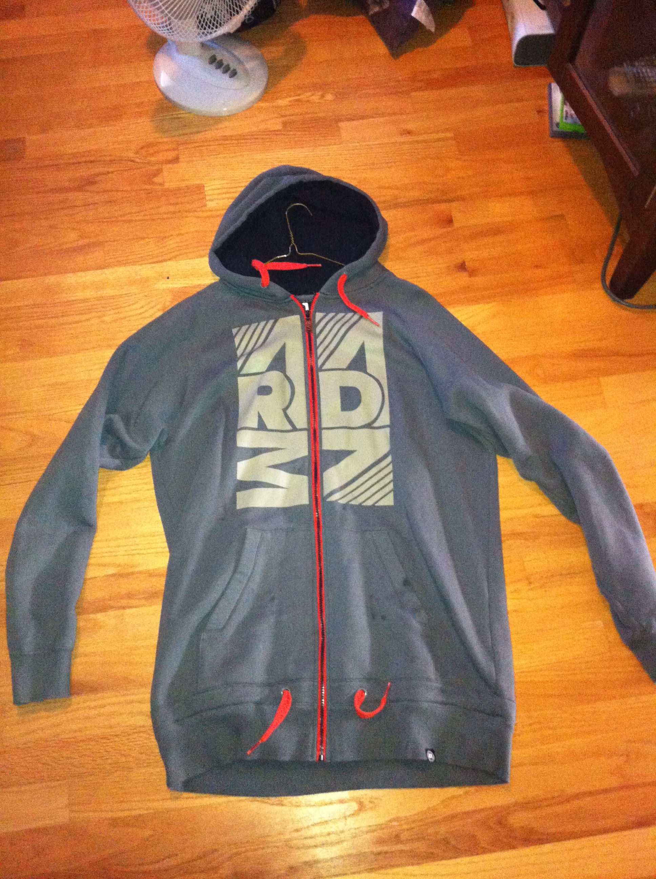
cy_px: 440
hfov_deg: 40.6
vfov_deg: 52.7
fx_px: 887
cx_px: 328
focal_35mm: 35
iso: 640
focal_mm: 3.85
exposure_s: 1/15
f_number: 2.8
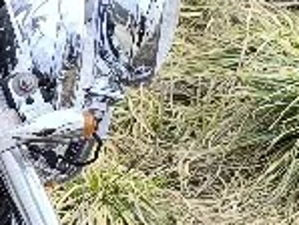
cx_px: -371
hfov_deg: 11.1
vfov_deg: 9.4
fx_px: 1331
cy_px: 325
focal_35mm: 154
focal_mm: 6.14
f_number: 1.65
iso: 50
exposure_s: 1/204
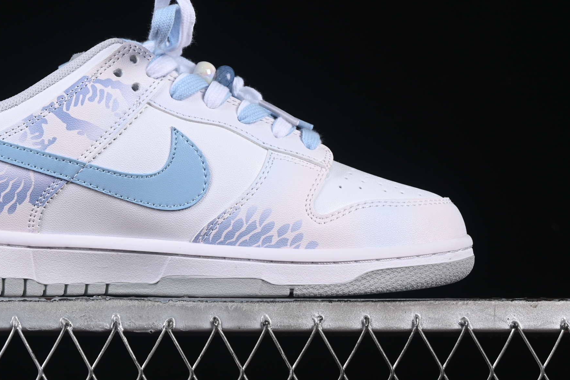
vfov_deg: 11.5
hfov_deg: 17.1
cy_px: 108
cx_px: 168
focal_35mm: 119
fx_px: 1884
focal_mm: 50
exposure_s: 1/80
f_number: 8
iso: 160
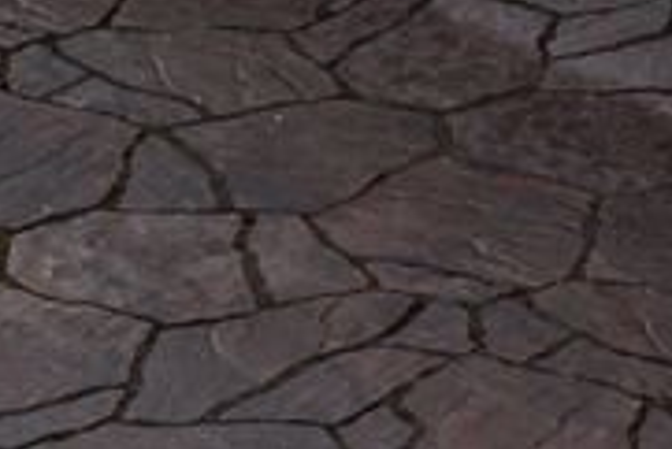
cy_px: -813
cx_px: 1092
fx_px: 6127
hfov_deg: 6.2
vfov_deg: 4.1
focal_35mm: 328
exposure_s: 1/320
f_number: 9
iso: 500
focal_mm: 58
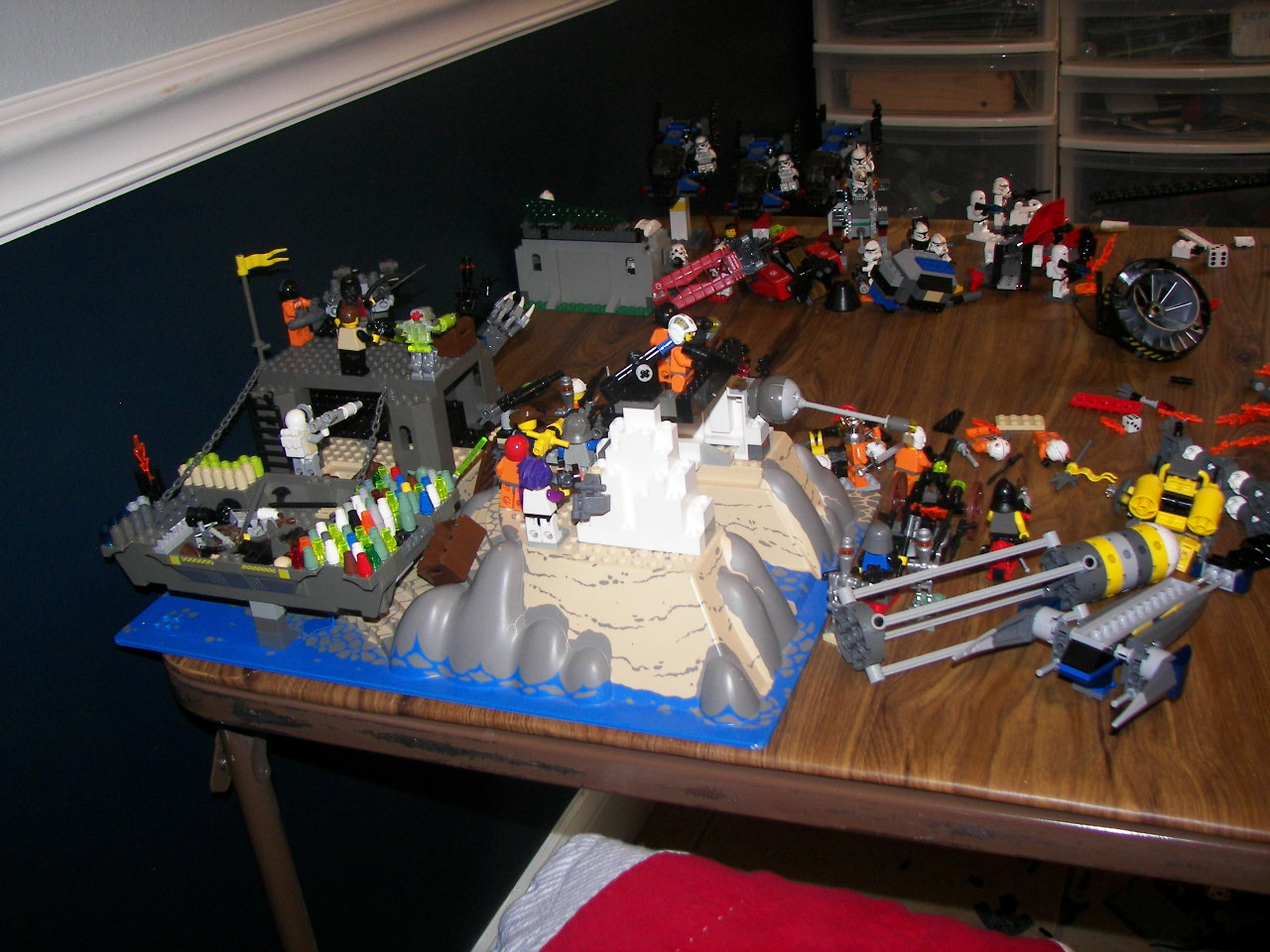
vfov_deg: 39.7
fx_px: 1321
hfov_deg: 51.4
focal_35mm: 36
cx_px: 635
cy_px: 476
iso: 100
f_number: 2.8
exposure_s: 1/30
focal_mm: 6
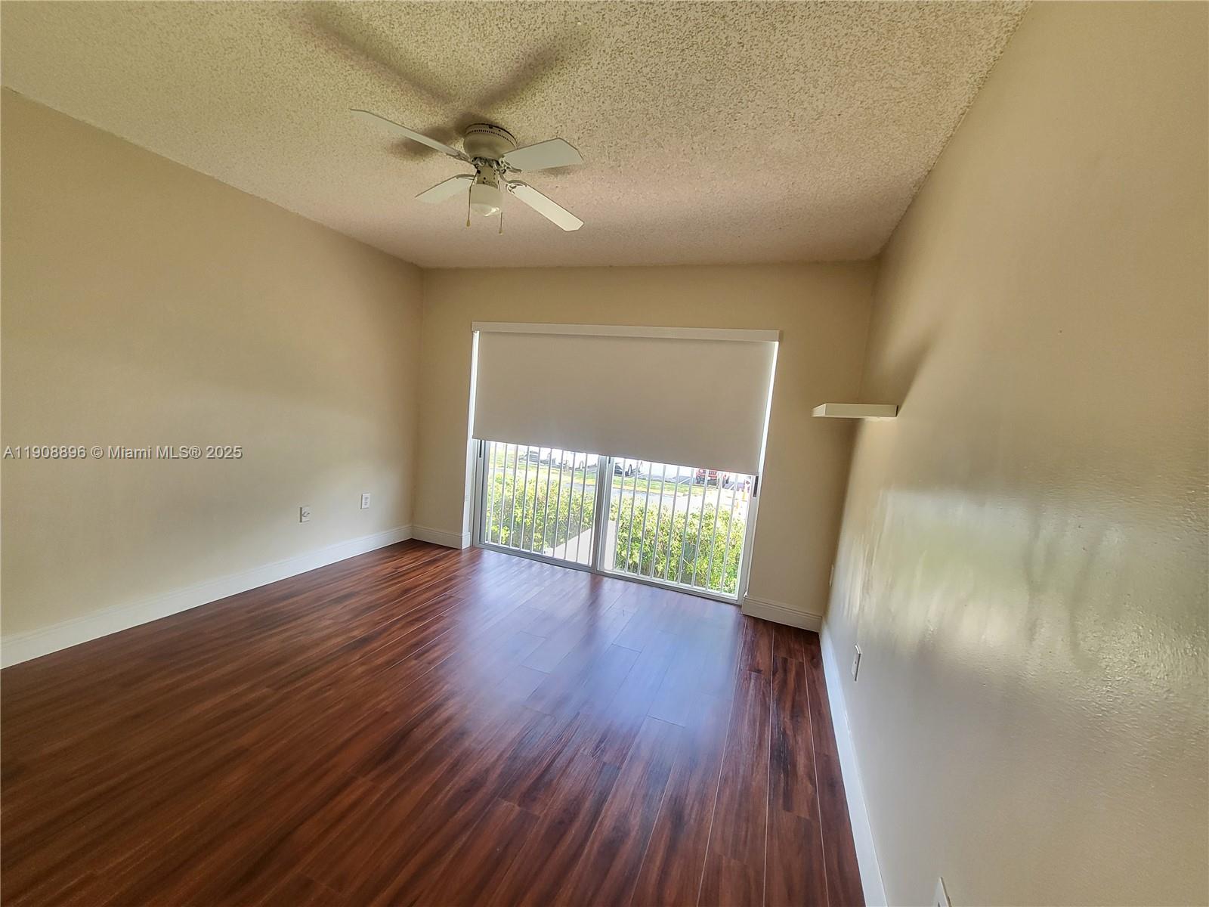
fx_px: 454
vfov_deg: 89.9
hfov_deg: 106.2
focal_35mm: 13
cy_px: 454
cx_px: 604
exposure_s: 1/60
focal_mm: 1.74
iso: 160
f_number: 2.2
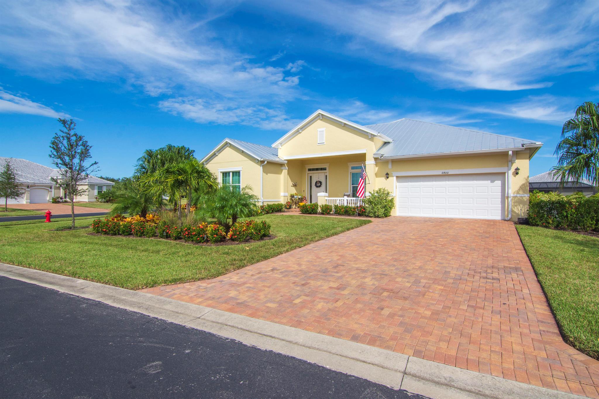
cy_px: 200
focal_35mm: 16
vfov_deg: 72.0
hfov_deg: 95.0
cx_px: 300
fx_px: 274
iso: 320
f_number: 11
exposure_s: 1/500
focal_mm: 11
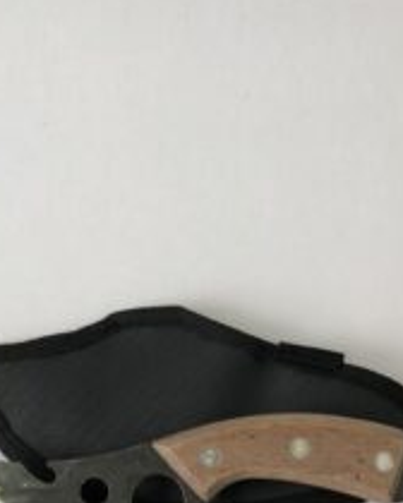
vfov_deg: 34.5
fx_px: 775
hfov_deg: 29.1
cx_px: 173
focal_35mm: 52
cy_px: 429
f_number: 1.8
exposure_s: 1/50
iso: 32
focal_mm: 3.99
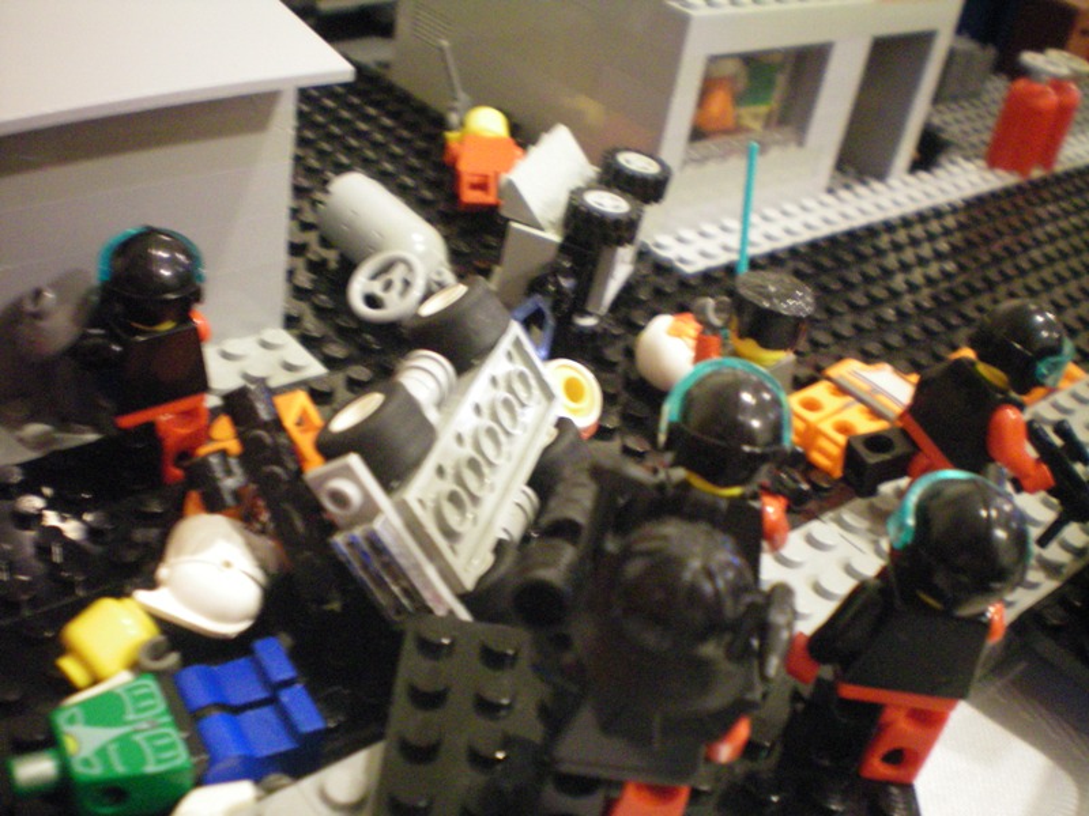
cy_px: 408
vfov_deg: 37.7
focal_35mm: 38
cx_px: 544
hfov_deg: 49.0
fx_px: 1195
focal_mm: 6.3
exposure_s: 1/8
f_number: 3.1
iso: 400
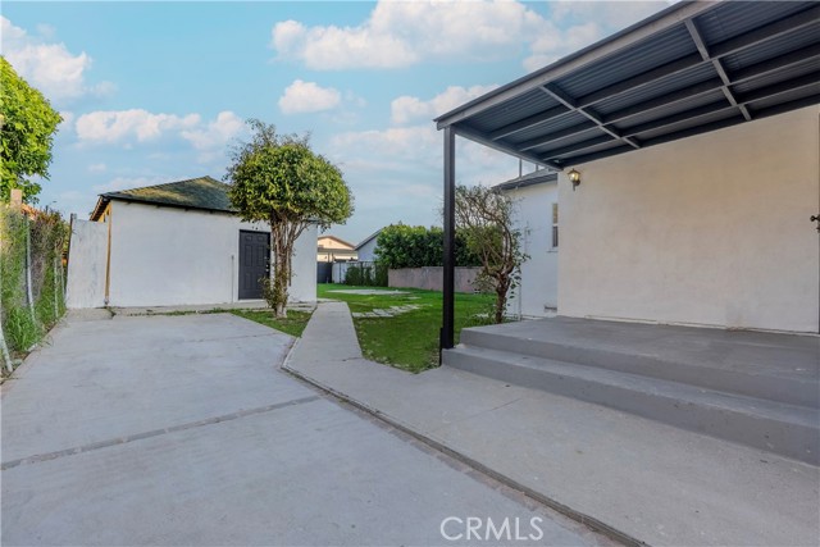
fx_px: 365
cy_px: 274
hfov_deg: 96.7
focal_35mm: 16
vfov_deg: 73.8
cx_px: 410
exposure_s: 1/500
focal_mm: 16
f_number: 7.1
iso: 100
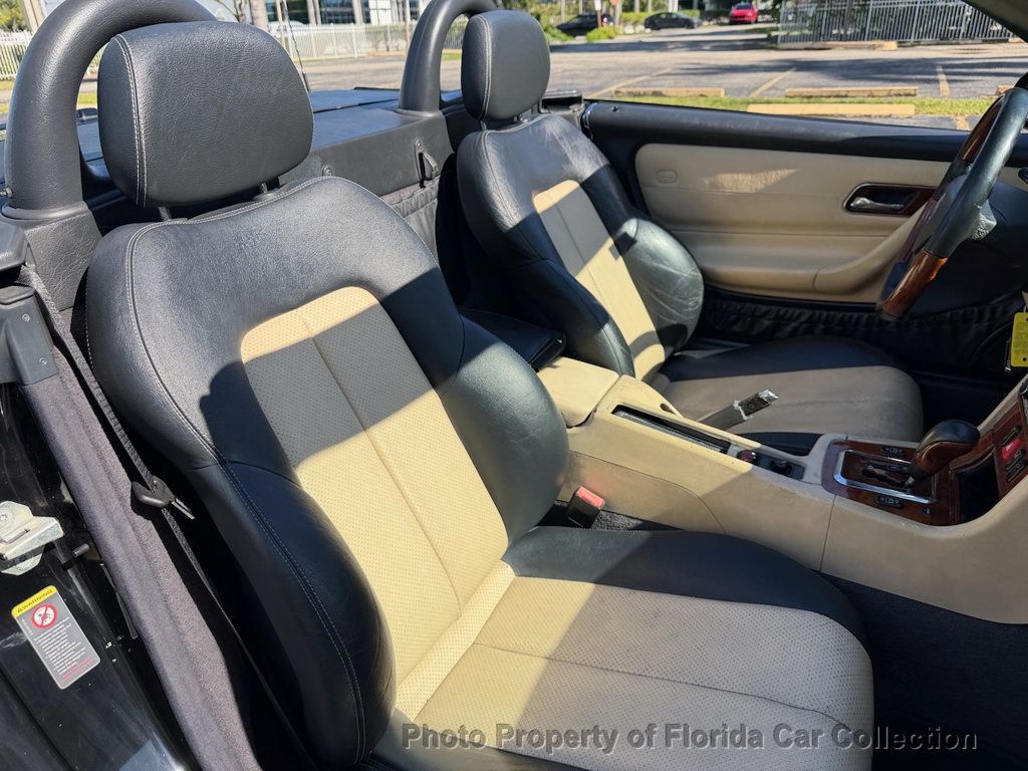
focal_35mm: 24
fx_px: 713
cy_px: 386
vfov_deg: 56.8
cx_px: 514
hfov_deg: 71.6
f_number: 1.78
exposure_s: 1/1949
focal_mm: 6.76
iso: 80
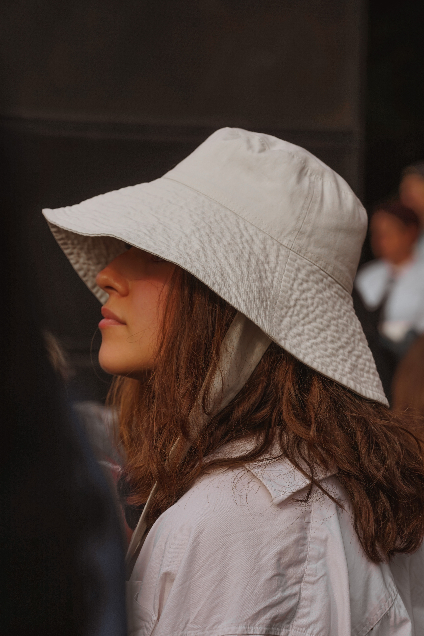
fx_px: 2349
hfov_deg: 10.3
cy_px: 318
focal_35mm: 133
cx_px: 212
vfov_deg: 15.4
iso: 100
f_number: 8
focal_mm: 133
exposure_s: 1/400
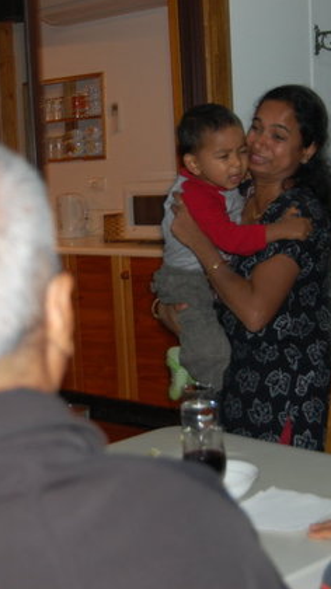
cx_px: 129
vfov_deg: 31.4
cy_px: 294
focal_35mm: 67
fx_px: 1046
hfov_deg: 18.0
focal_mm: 28
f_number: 4.2
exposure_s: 1/60
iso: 400
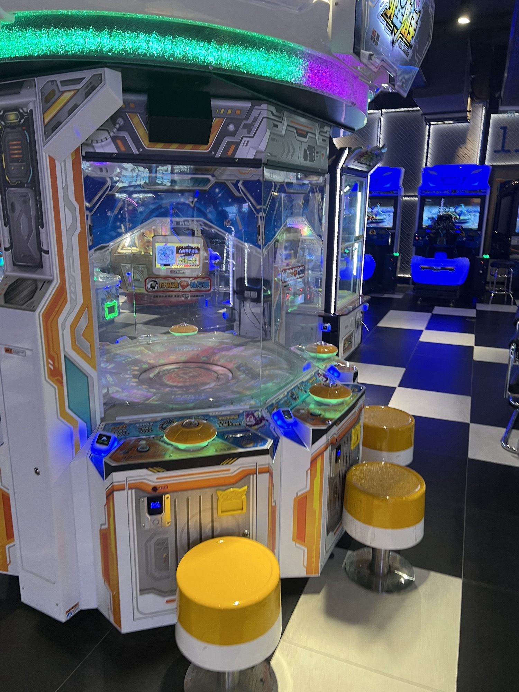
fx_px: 520
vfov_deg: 67.3
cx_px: 260
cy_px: 346
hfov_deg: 53.1
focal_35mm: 26
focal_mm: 5.7
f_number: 1.5
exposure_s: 1/50
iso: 80
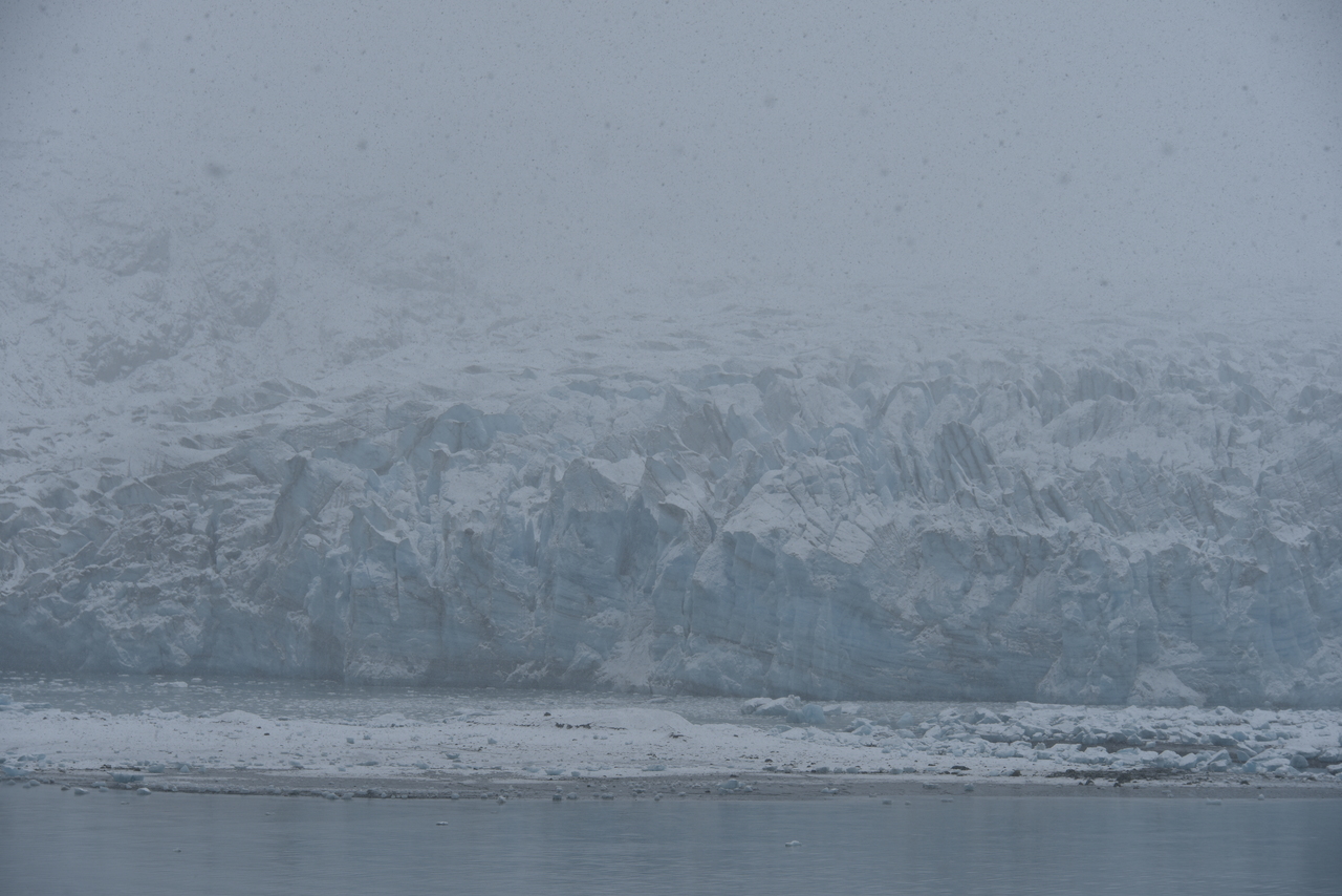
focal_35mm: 116
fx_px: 4325
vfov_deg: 11.8
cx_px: 671
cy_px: 448
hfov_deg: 17.6
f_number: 8
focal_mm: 116
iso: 100
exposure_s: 1/250
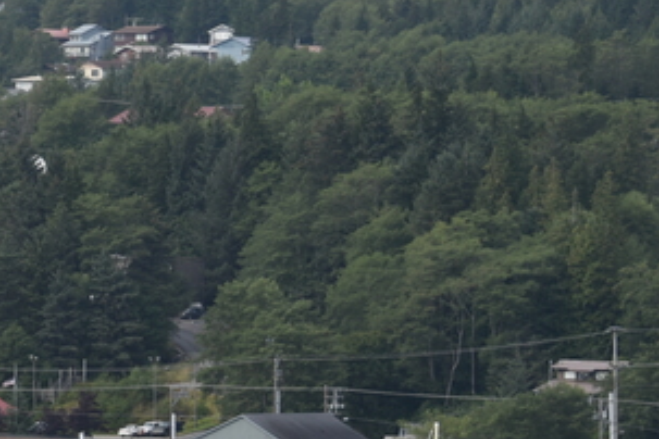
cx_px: -585
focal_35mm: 359
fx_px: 6571
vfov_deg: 3.8
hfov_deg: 5.6
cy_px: -37
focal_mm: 85
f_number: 8
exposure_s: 1/250
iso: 100
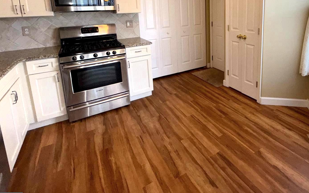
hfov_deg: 78.0
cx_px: 196
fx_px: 185
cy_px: 39
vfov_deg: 51.6
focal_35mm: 22
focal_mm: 2.22
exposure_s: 1/120
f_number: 2.2
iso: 160
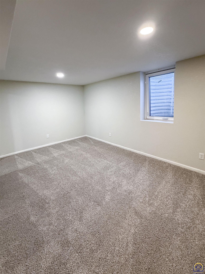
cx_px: 102
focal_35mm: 14
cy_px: 137
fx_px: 111
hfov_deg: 85.7
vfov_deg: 102.1
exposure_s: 1/60
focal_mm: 2.22
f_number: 2.2
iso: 320
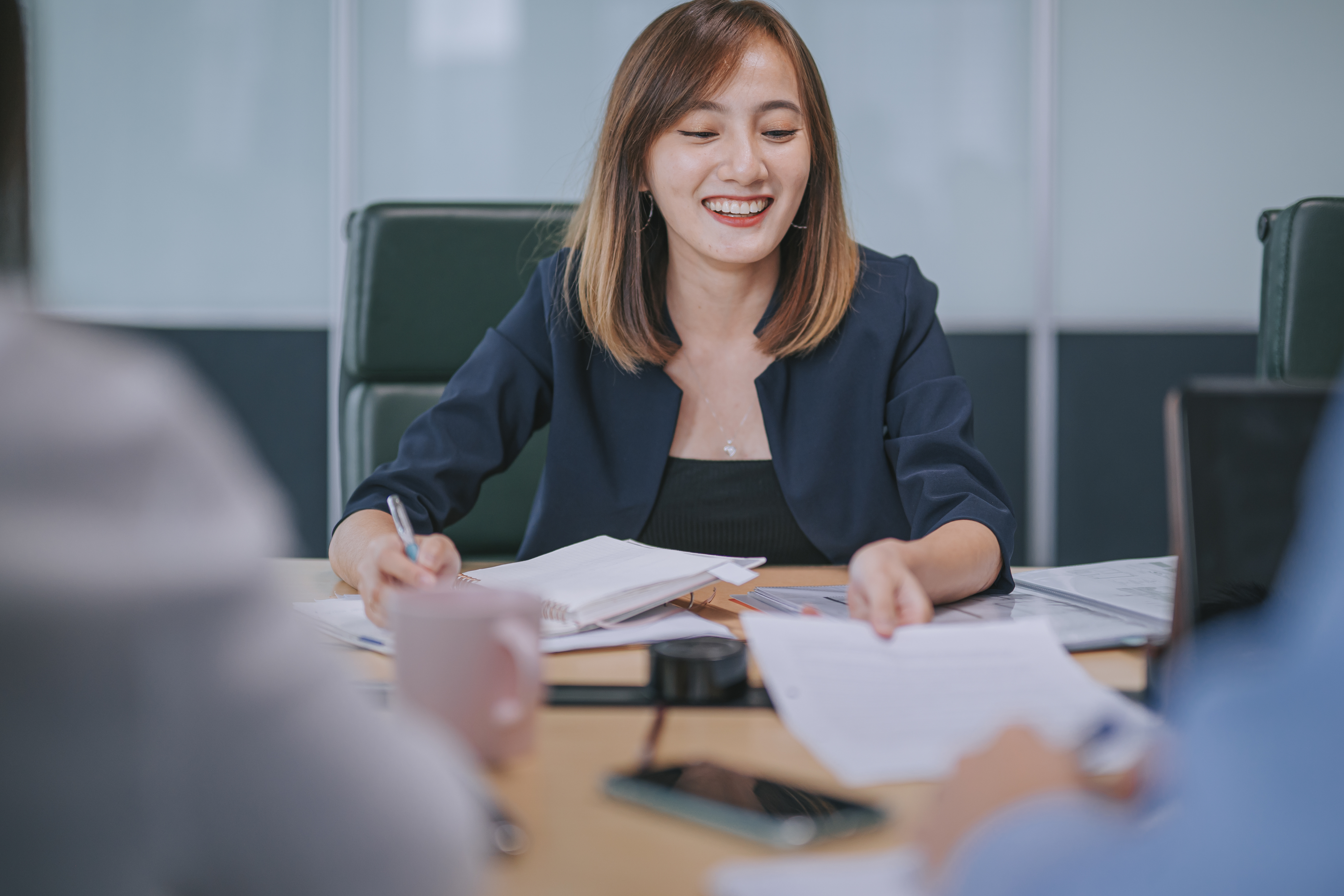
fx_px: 2165
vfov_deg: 23.4
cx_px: 724
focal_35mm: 58
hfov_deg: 34.5
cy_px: 462
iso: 250
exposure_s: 1/200
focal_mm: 50
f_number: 1.3
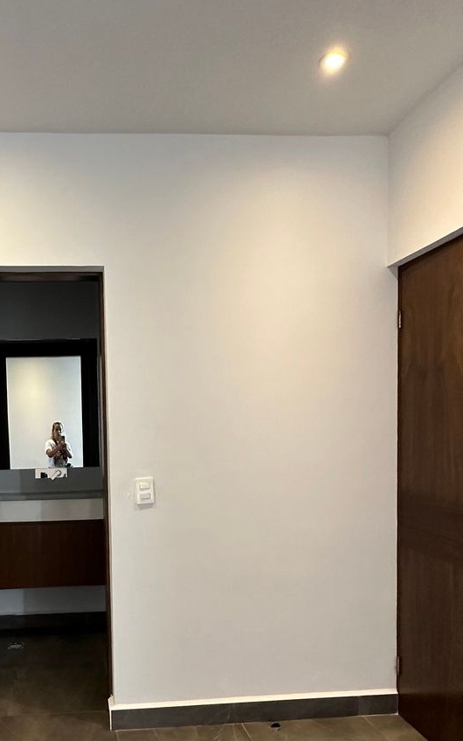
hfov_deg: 42.8
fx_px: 565
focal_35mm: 28
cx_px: 100
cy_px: 466
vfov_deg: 65.4
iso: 320
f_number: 2.2
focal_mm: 2.22
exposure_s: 1/120
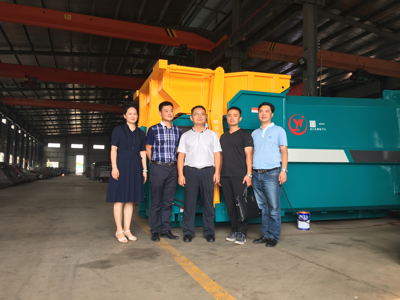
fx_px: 335
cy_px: 150
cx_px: 200
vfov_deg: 48.2
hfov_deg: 61.7
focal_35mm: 29
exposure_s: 1/100
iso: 32
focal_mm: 4.15
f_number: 2.2
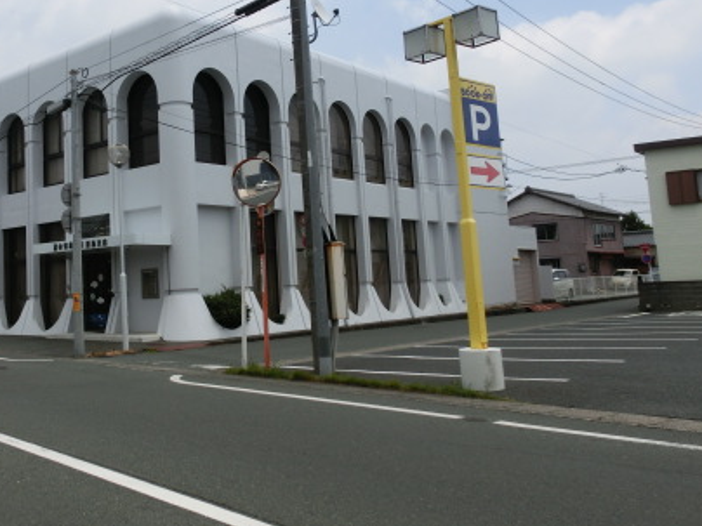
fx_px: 771
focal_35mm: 38
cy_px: 177
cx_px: 170
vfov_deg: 37.3
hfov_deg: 47.1
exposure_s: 1/320
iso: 80
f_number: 7.9
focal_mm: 4.24
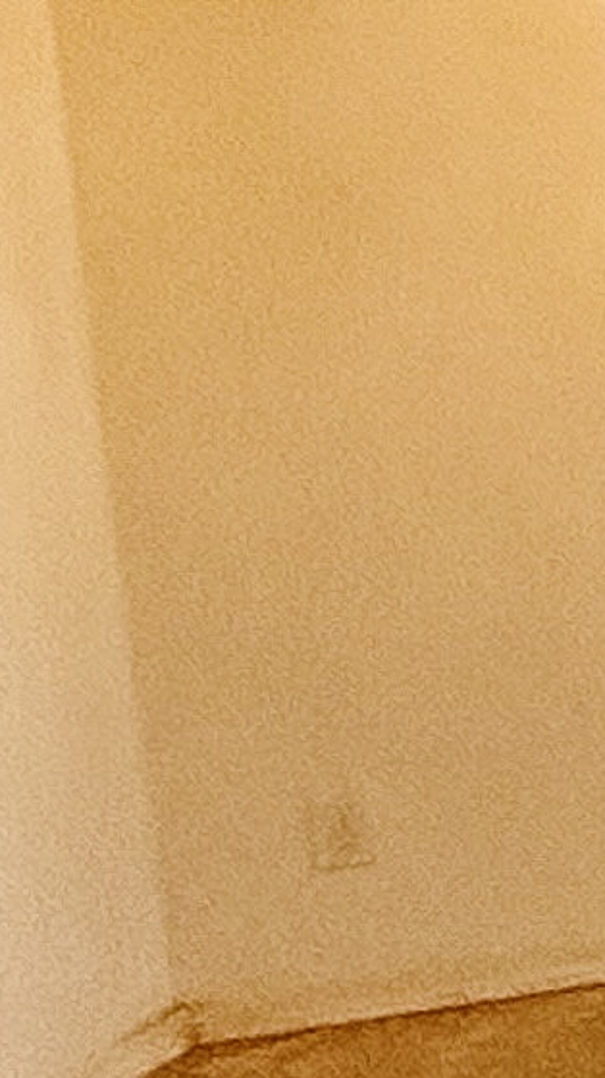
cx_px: 3645
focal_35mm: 110
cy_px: -15
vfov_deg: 18.9
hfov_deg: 5.2
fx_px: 3140
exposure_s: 1/120
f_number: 2.2
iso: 320
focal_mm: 2.22
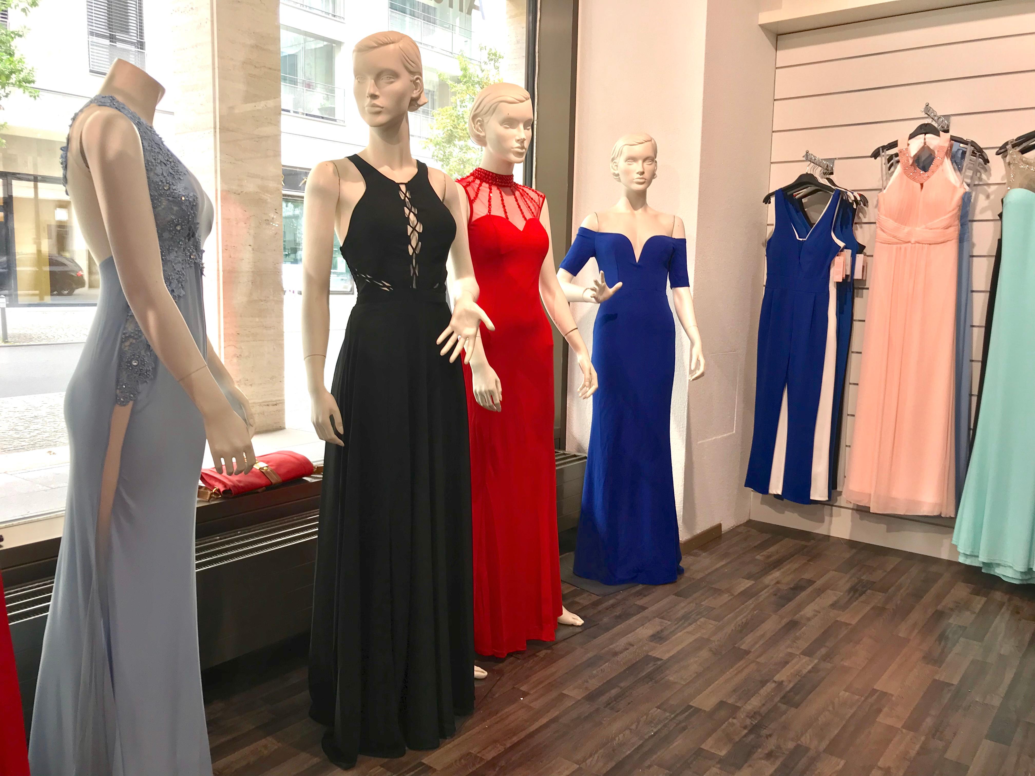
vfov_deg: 49.7
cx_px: 518
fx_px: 837
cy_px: 388
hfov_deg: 63.4
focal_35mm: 28
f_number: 1.8
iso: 25
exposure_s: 1/50
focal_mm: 3.99
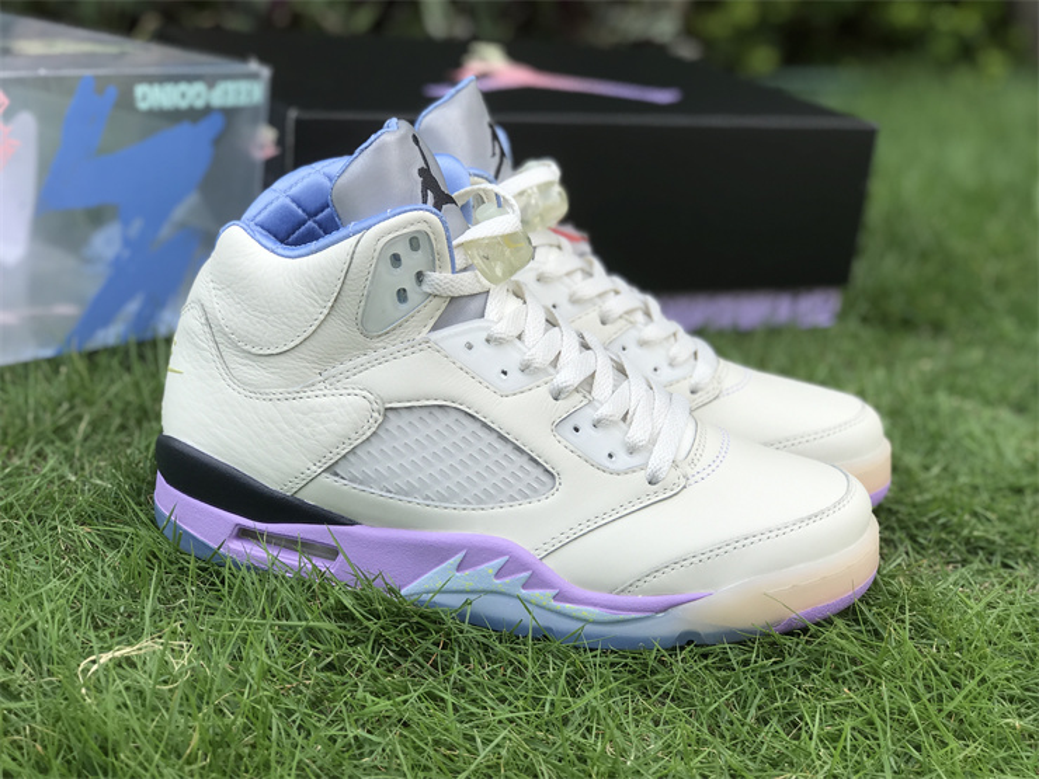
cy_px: 390
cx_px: 520
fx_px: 1711
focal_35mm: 57
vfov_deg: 25.7
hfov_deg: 33.8
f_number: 2.8
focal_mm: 6.6
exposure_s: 1/329
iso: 20
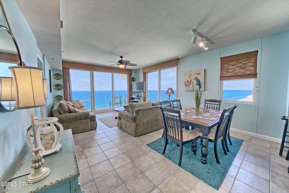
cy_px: 96
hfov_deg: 108.3
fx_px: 104
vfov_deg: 85.5
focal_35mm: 13
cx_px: 144
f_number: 8
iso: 500
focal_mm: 13
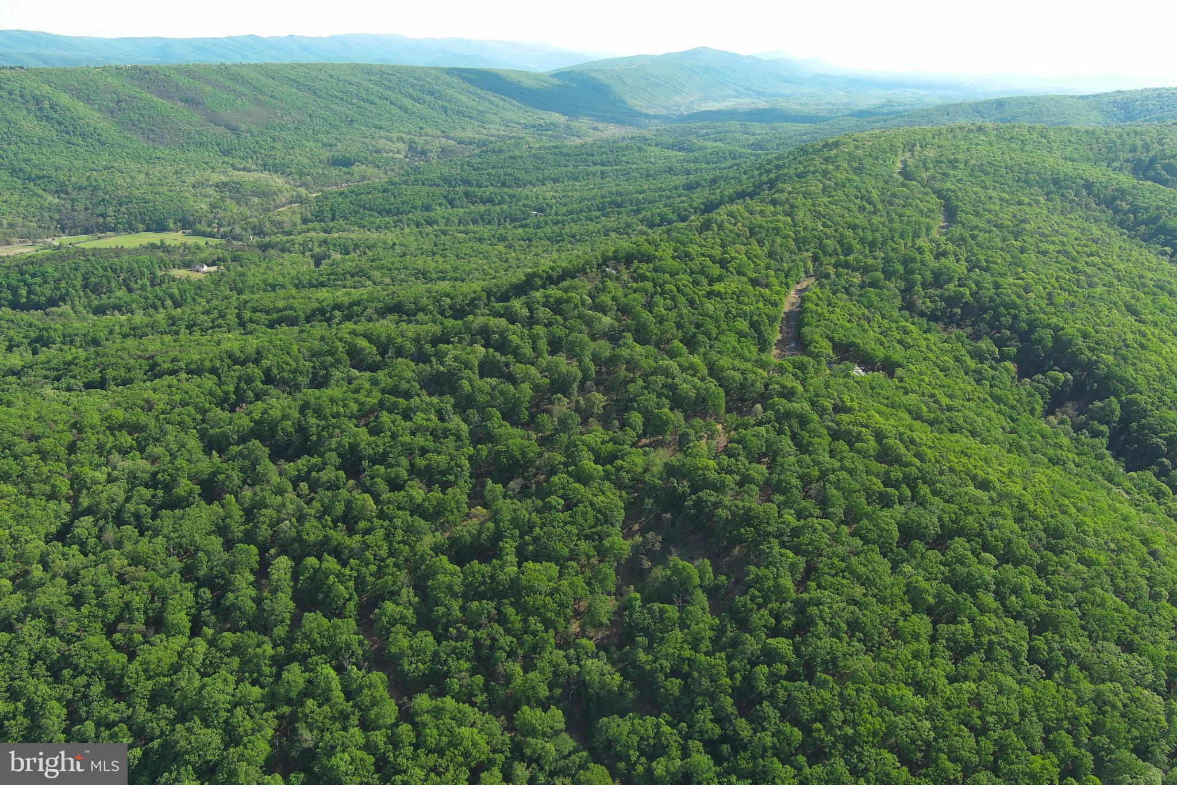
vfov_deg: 45.0
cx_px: 588
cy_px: 392
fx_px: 948
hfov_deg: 63.7
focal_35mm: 29
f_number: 2.8
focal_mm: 10.57
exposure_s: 1/604
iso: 100
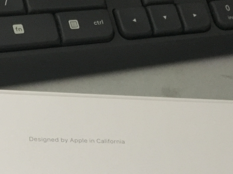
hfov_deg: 26.1
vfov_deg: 19.1
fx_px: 498
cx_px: 71
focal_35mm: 74
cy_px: 194
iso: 200
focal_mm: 4.15
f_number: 2.2
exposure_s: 1/25
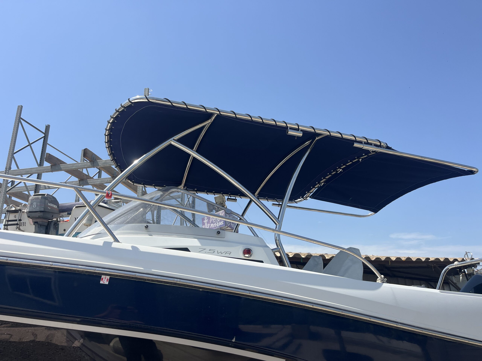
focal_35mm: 26
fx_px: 362
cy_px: 180
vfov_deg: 53.1
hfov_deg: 67.3
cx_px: 241
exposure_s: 1/3876
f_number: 1.6
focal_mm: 5.1
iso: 50
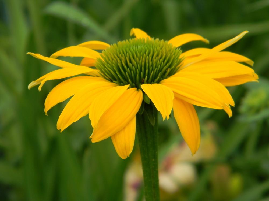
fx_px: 1150
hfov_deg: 13.3
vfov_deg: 10.0
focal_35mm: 148
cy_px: 100
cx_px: 134
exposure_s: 1/160
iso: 80
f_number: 5
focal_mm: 26.8
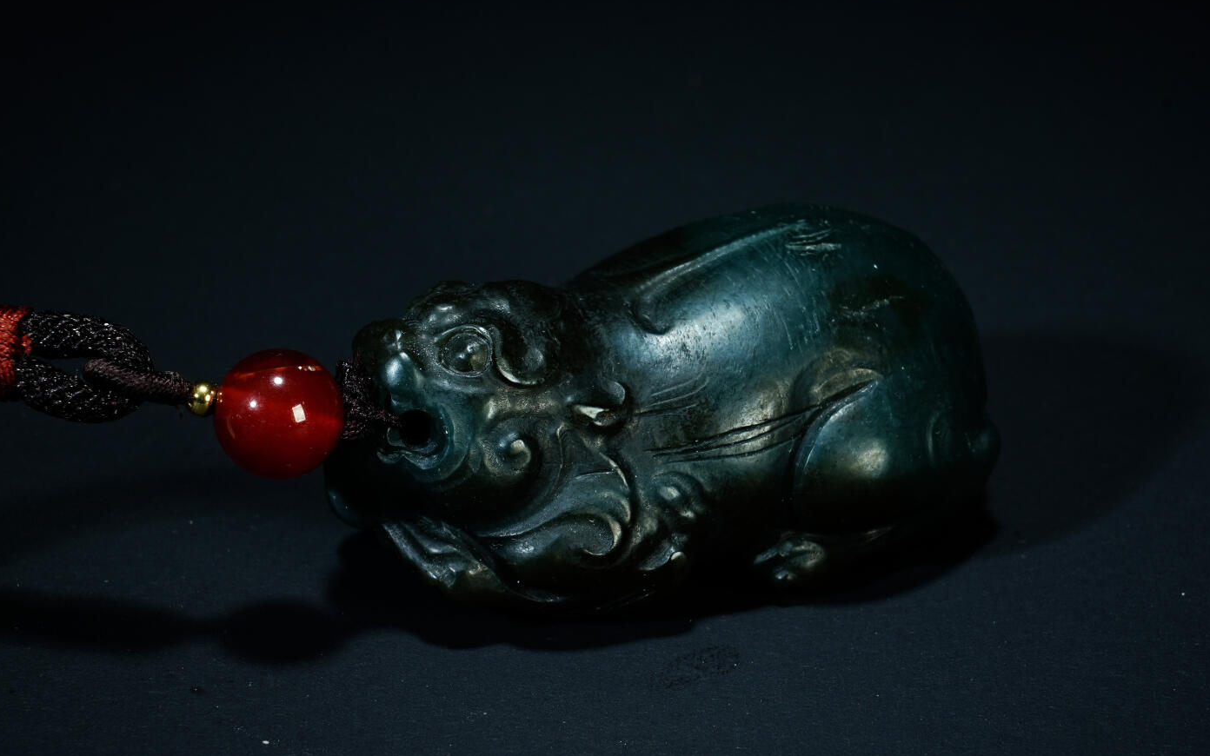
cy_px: 395
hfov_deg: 13.0
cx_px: 604
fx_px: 5309
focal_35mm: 161
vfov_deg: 8.1
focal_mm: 105
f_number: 18
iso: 100
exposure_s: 1/160
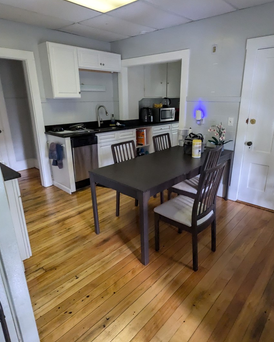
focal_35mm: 21
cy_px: 170
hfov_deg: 65.4
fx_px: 213
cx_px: 150
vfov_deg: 77.6
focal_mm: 2.22
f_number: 2.2
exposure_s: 1/40
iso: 693
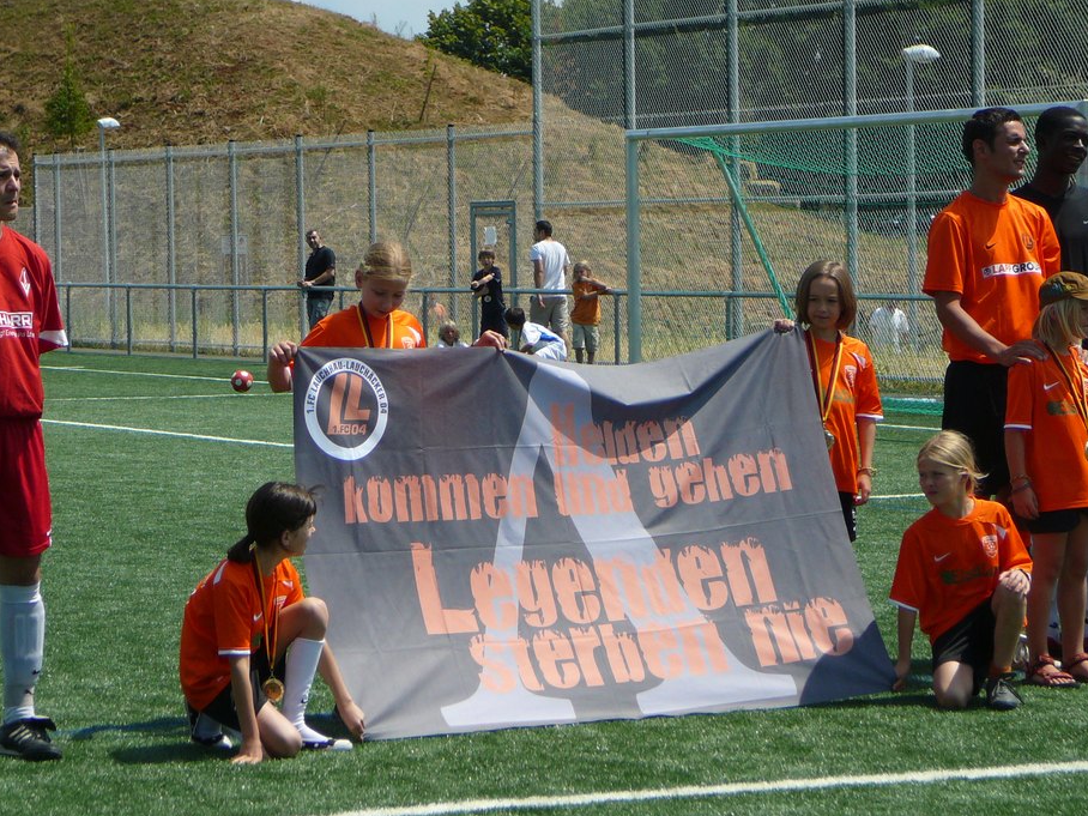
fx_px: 4086
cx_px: 540
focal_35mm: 130
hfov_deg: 15.2
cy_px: 424
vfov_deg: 11.4
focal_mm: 17.6
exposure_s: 1/800
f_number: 3.9
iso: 80
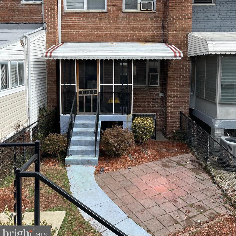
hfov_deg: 52.5
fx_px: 239
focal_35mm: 31
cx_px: 118
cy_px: 83
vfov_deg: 51.8
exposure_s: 1/2045
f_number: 1.5
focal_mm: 5.7
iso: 50
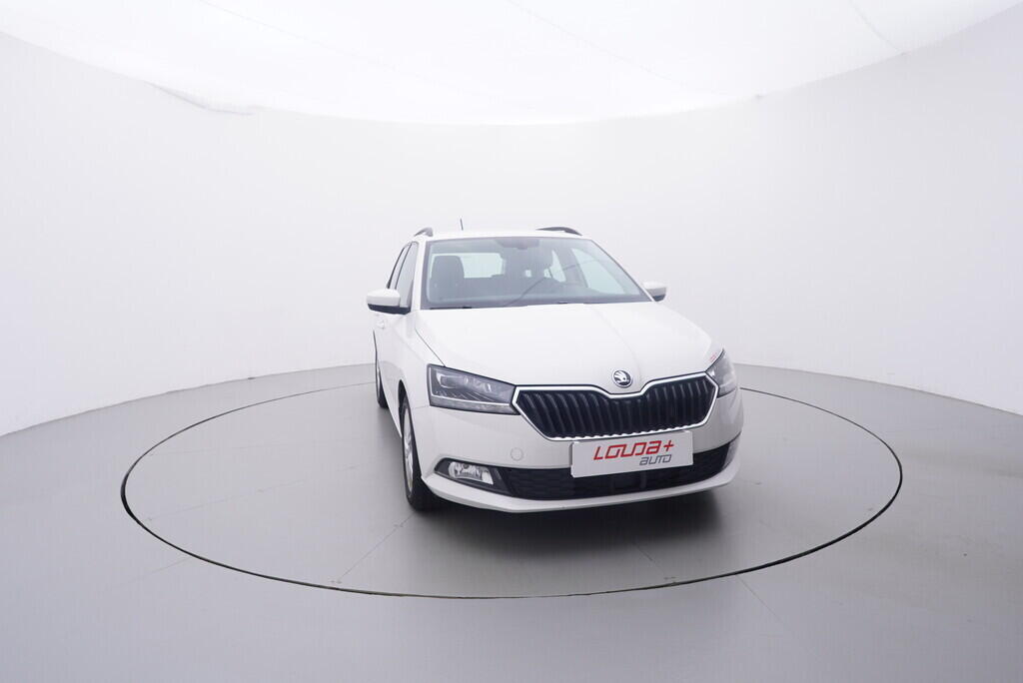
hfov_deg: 77.3
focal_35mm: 22
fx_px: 640
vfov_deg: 56.2
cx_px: 512
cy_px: 342
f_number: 5
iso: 200
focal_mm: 15
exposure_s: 1/80
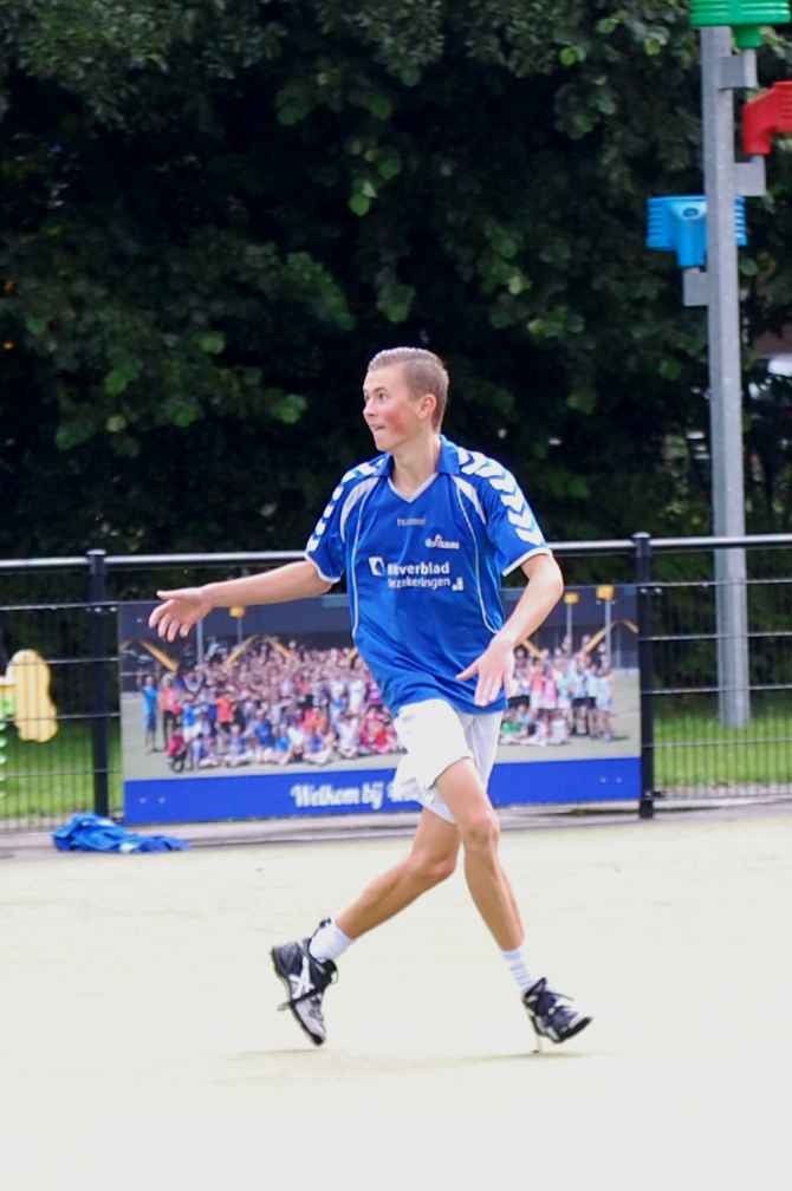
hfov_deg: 12.2
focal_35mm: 112
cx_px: 396
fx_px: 3720
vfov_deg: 18.2
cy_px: 596
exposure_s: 1/500
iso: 400
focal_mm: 75
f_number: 4.2
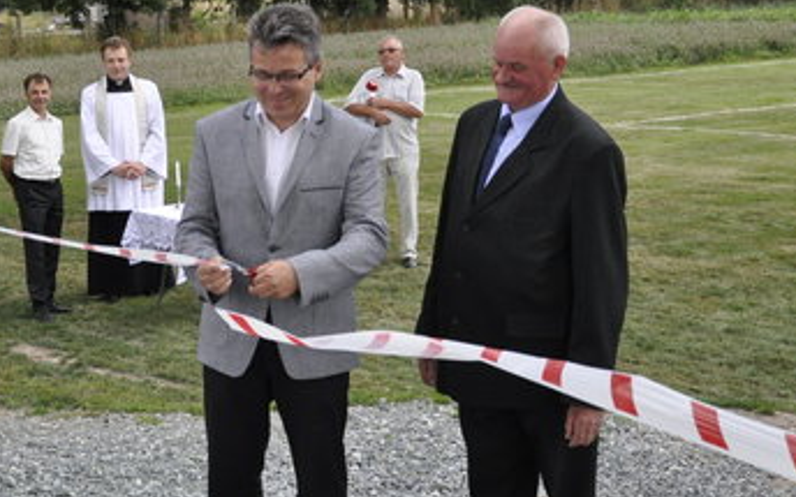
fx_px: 1627
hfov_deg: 27.3
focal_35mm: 75
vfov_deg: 17.4
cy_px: 250
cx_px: 250
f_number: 4
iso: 800
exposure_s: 1/640
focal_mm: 26
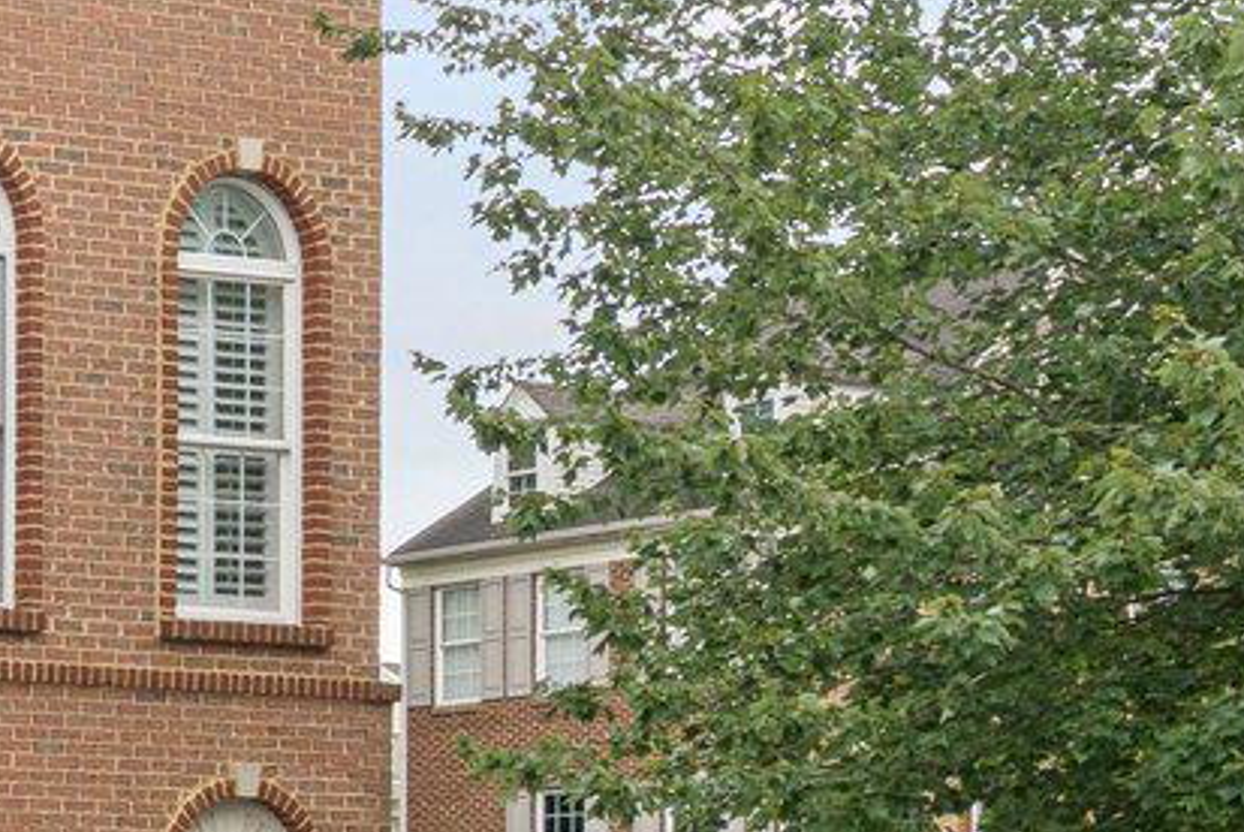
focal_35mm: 109
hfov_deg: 14.0
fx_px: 3769
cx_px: -1614
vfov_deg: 12.5
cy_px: 68
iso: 160
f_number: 14
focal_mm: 22
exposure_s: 1/80
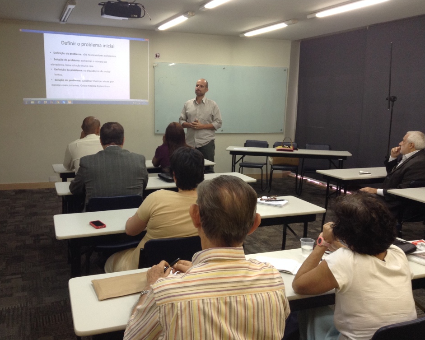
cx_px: 198
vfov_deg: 42.2
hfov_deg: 51.5
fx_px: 440
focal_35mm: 35
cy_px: 170
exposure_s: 1/24
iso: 50
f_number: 2.4
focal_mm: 3.3
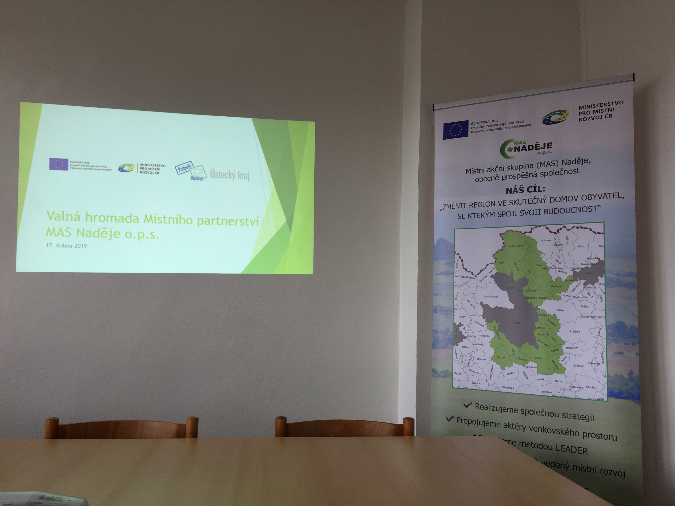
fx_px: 565
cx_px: 338
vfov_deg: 48.2
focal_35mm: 29
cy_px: 253
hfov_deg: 61.7
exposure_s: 1/125
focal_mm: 4.15
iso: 32
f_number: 2.2
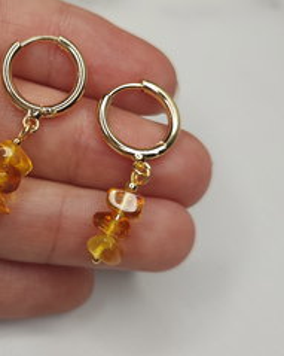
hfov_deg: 29.4
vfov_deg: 37.3
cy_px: 171
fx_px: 526
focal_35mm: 50
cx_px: 48
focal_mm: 5.4
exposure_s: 1/20
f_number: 1.8
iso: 50
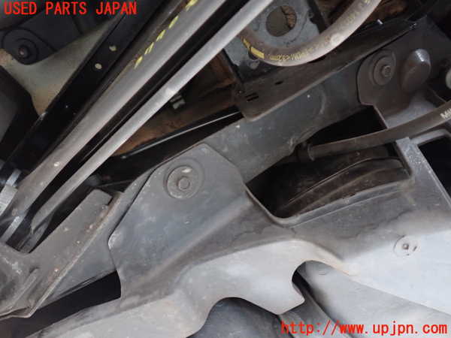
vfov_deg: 46.8
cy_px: 169
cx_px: 226
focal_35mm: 30
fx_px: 391
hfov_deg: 60.0
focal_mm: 5.4
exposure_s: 1/15
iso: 800
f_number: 2.3
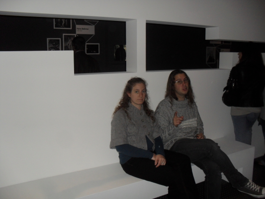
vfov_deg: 40.7
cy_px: 100
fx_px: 268
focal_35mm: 35
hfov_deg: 52.6
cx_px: 132
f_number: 3.2
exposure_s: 1/45
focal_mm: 6.3
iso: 200
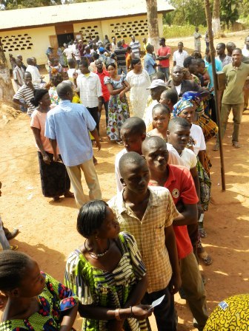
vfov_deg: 50.1
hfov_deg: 38.7
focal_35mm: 37
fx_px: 355
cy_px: 166
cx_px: 124
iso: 64
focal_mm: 6.6
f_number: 4
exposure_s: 1/150
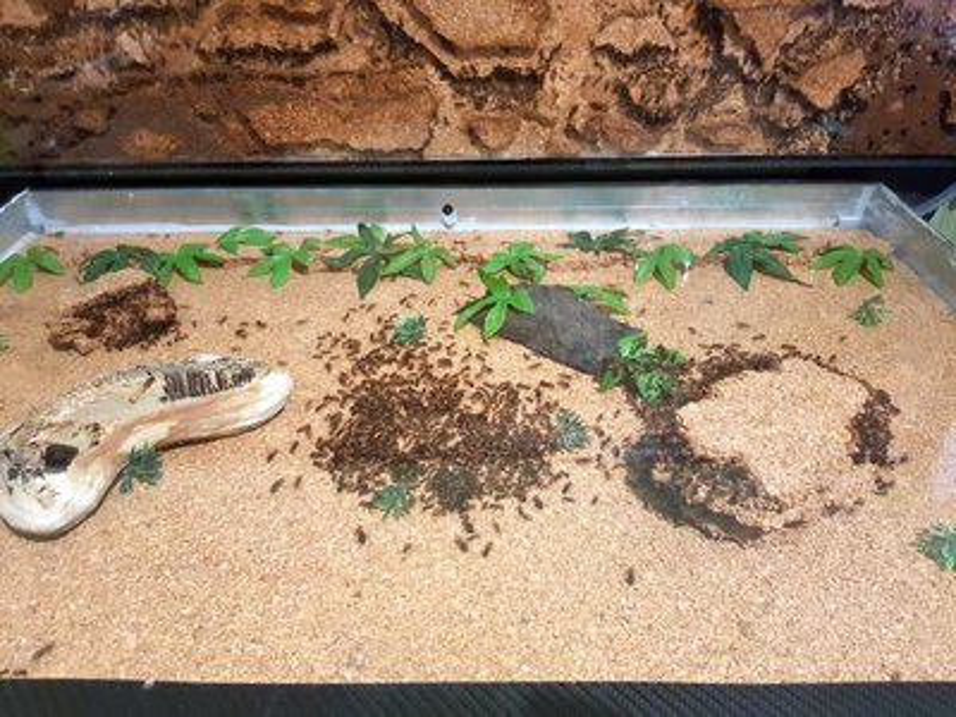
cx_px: 478
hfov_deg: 67.3
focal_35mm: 26
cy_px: 358
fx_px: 718
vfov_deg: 53.1
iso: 250
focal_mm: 4.2
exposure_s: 1/10
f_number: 1.7
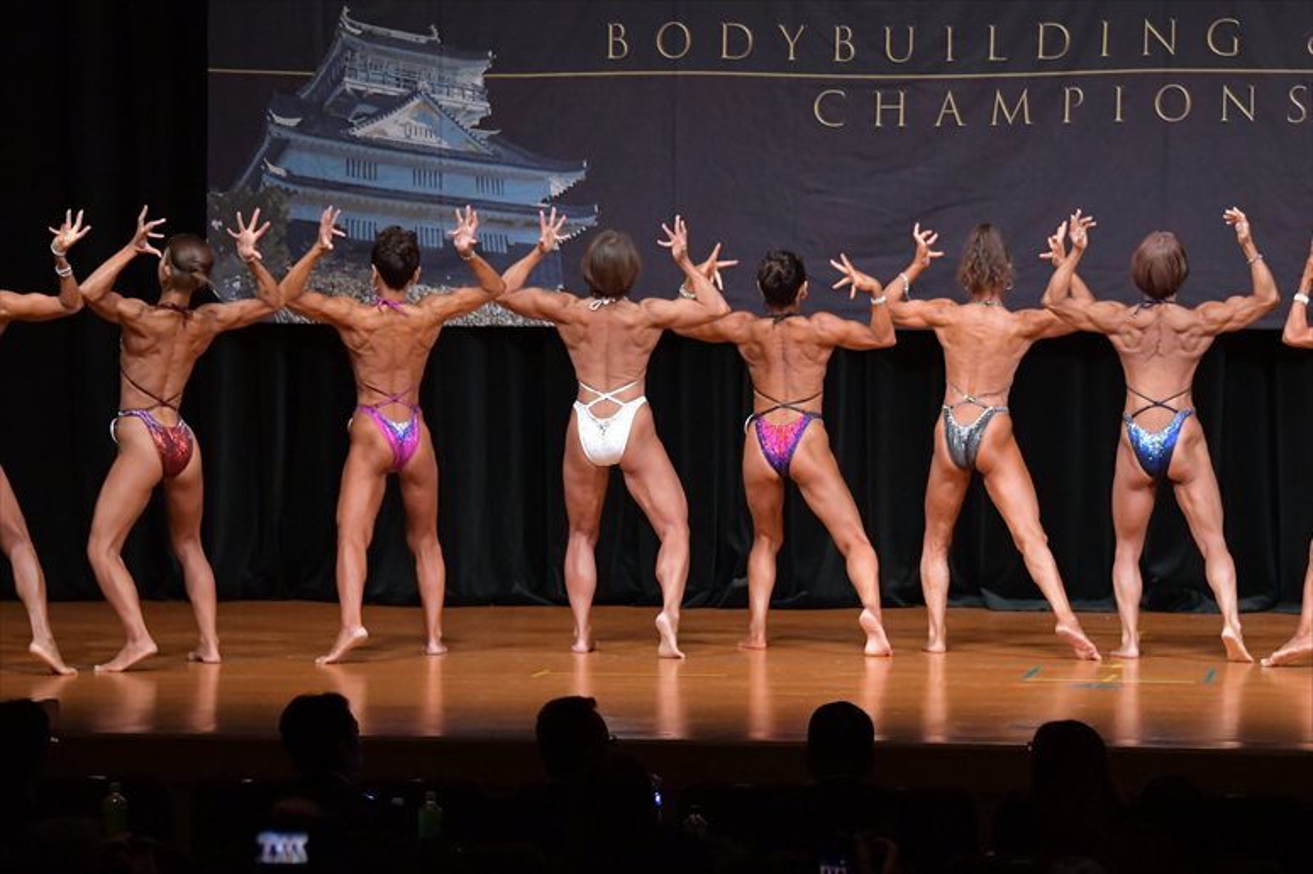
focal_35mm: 183
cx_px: 656
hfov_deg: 11.2
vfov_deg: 7.5
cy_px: 437
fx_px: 6671
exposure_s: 1/400
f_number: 5.6
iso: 5000
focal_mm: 122
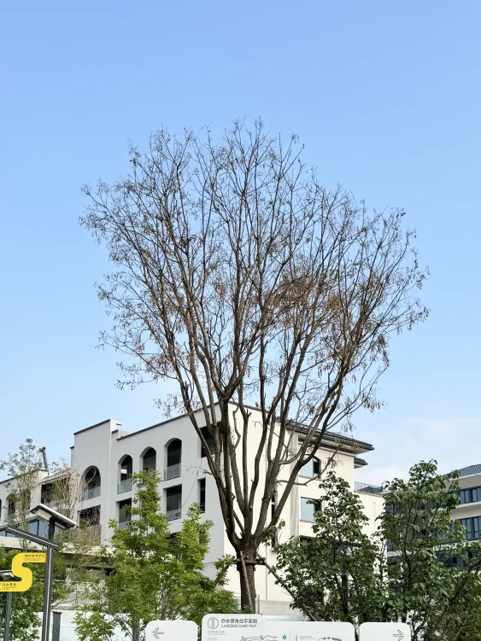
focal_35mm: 46
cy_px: 470
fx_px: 852
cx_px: 249
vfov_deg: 40.2
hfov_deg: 31.5
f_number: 1.78
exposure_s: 1/2252
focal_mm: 6.76
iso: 80
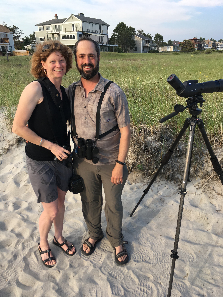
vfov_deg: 61.7
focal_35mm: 29
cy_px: 148
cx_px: 112
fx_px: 249
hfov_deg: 48.2
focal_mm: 4.15
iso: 25
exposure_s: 1/425
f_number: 2.2
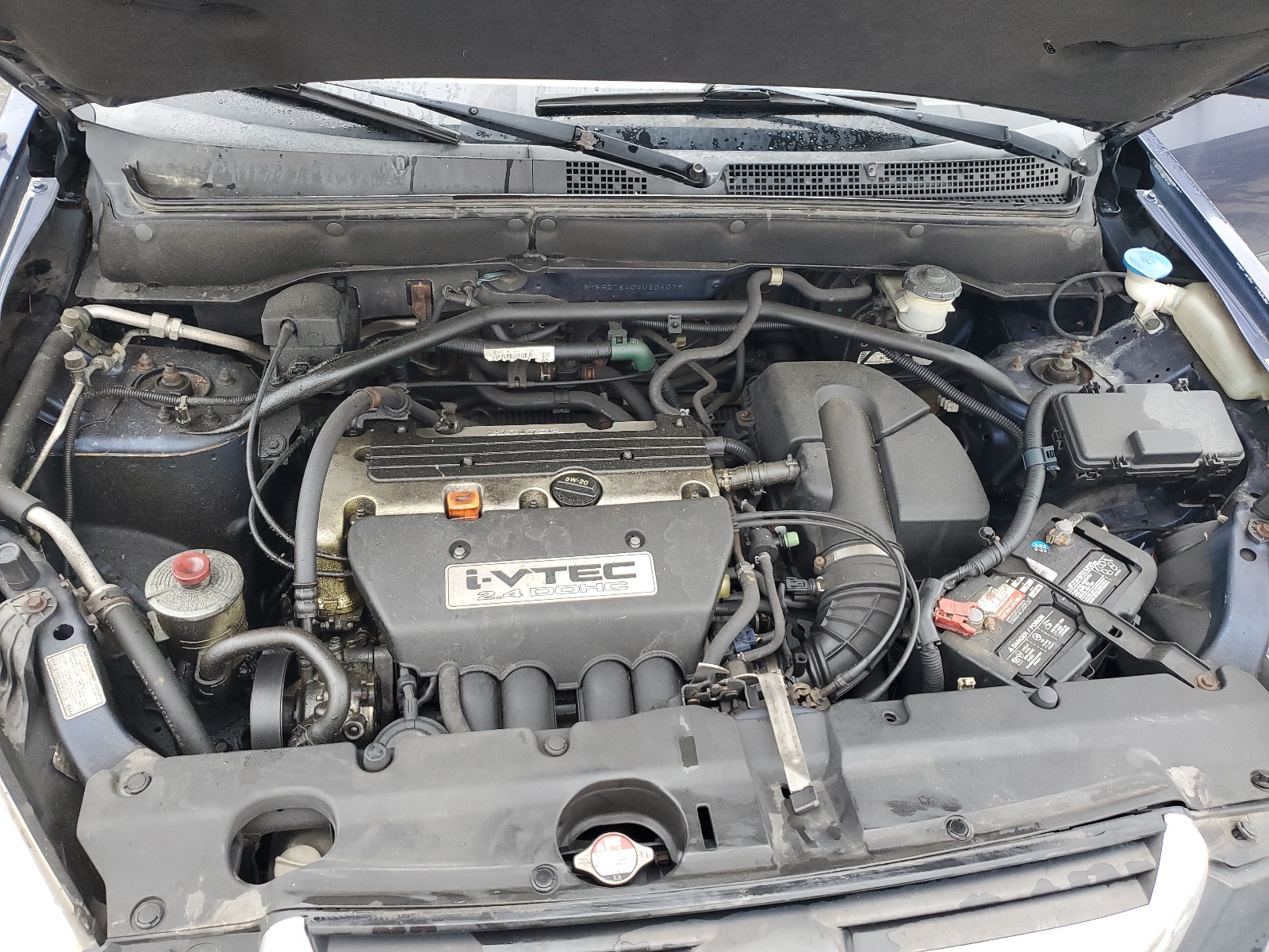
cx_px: 634
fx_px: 953
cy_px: 476
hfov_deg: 67.3
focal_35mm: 26
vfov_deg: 53.1
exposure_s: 1/60.2
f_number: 1.5
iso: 106
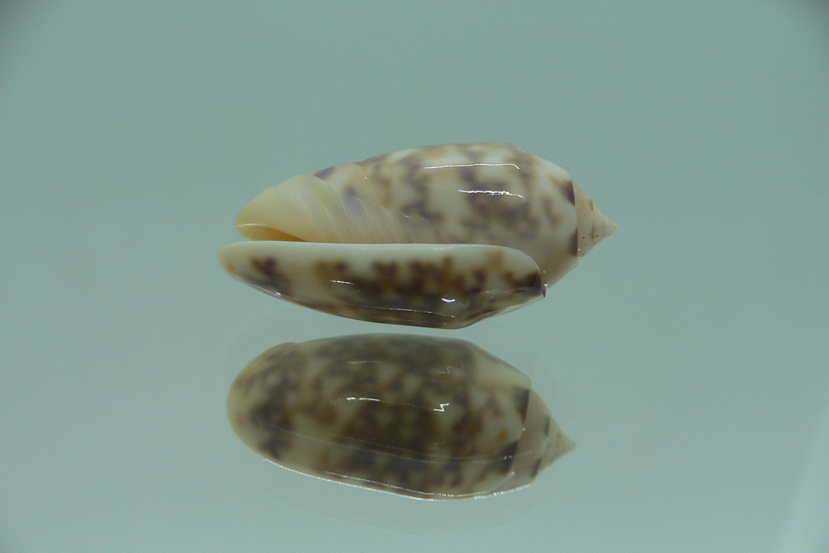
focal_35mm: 37
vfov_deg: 35.9
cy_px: 305
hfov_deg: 51.9
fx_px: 852
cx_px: 411
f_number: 2.8
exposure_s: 1/60
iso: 80
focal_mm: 4.6
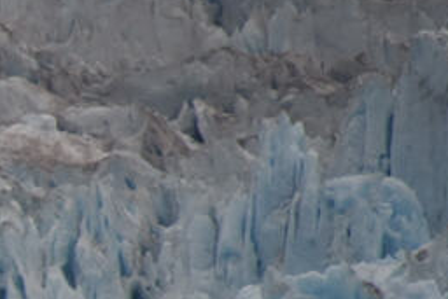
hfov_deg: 1.4
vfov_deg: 0.9
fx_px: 18664
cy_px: 374
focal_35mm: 1499
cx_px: -632
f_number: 5.6
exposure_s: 1/640
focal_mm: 300
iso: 800
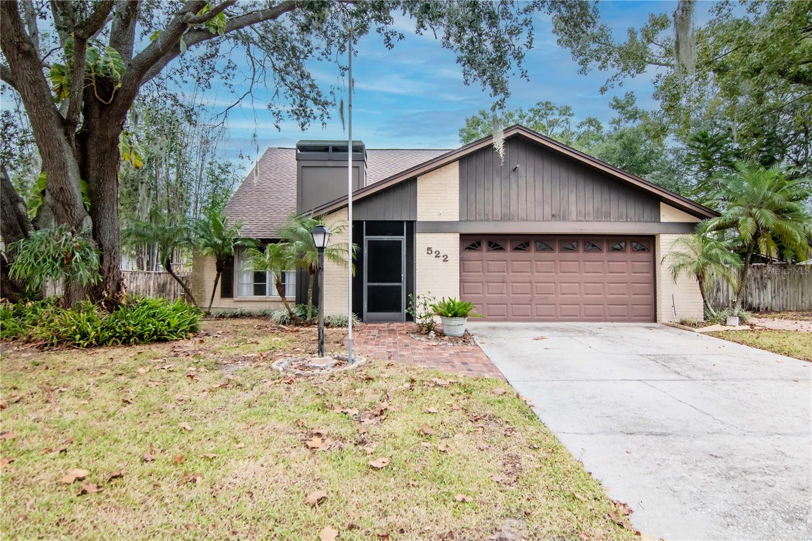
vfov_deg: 59.5
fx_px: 474
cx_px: 406
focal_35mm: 21
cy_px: 270
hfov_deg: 81.2
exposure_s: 1/400
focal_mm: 14
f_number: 7.1
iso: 1000
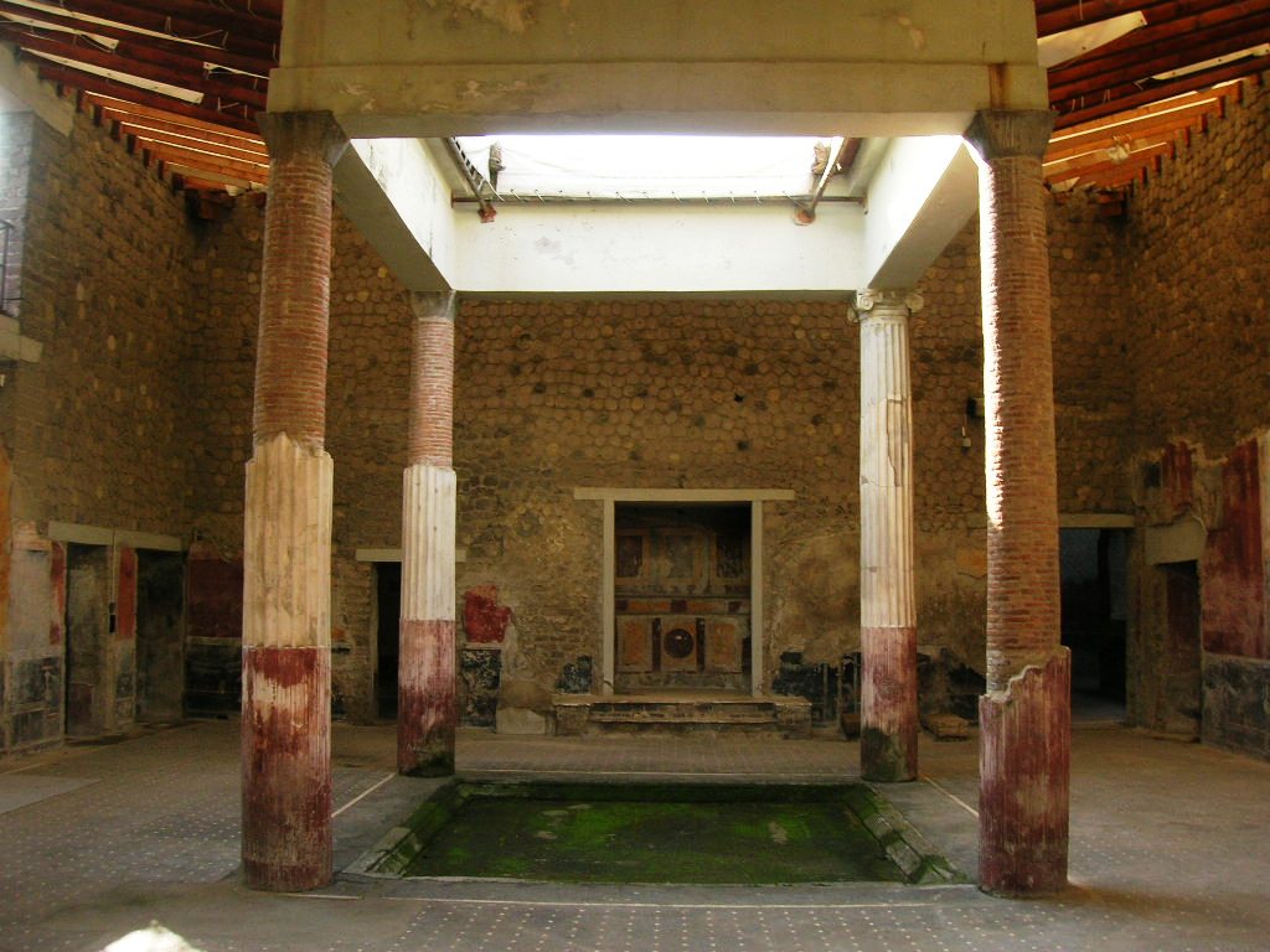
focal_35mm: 34
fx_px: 1247
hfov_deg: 54.0
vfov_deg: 41.8
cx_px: 635
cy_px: 476
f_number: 4.9
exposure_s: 1/39.6
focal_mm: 5.7
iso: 50
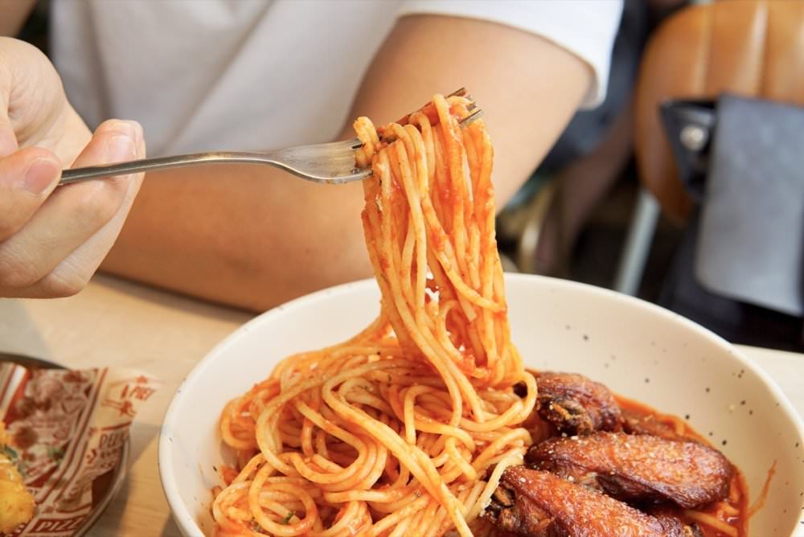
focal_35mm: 45
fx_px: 1006
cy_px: 268
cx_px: 402
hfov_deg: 43.6
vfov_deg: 29.9
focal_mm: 30
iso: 100
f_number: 5
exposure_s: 1/100
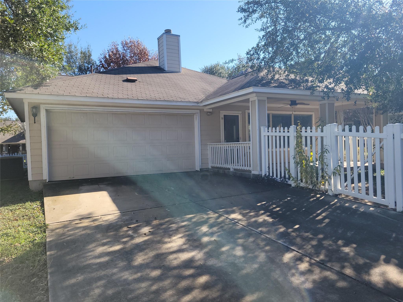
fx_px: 303
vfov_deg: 53.1
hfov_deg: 67.3
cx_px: 202
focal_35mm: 26
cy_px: 151
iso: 40
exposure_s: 1/1307
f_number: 1.8
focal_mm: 5.4
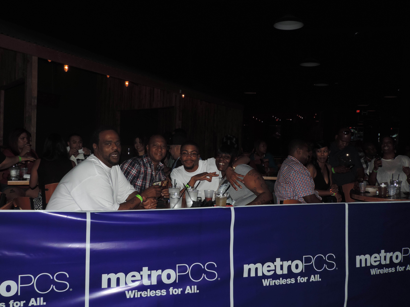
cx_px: 205
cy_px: 154
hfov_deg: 55.4
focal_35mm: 33
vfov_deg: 42.9
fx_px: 391
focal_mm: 5.8
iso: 200
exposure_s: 1/30
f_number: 3.2
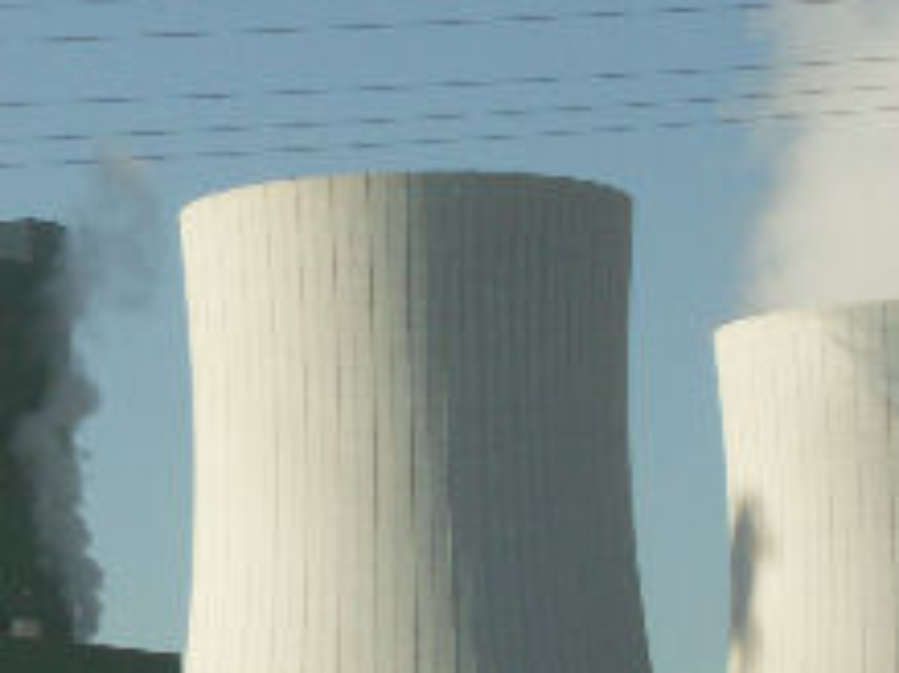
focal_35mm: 245
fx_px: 6359
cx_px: -6
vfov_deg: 6.1
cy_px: 550
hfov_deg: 8.0
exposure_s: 1/125
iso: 100
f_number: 11
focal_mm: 21.04
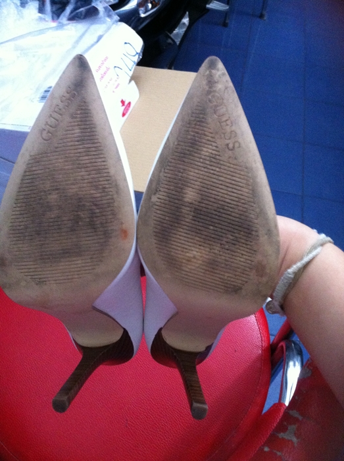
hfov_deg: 40.6
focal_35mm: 35
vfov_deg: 52.7
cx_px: 172
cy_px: 230
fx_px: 465
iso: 500
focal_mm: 3.85
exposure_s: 1/15
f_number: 2.8
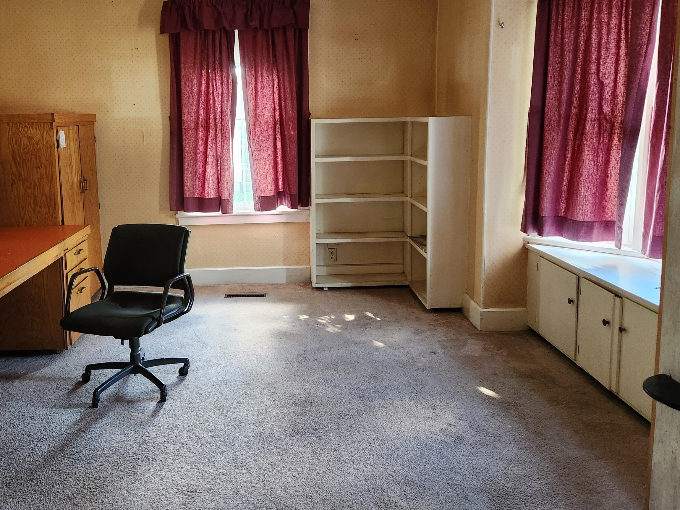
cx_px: 263
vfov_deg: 46.4
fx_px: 589
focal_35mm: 30
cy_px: 192
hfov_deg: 59.3
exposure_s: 1/120
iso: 800
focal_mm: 5.4
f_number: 1.8
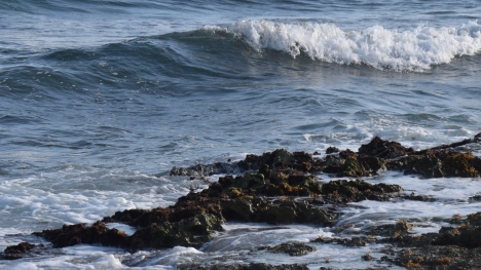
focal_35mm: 189
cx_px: 345
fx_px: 2412
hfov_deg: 11.4
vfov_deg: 6.4
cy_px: 235
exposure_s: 1/1250
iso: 400
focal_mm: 55
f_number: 5.6
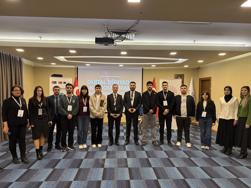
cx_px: 126
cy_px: 94
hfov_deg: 71.6
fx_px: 174
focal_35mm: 24
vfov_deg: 56.8
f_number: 1.78
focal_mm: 6.76
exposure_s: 1/60
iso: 250
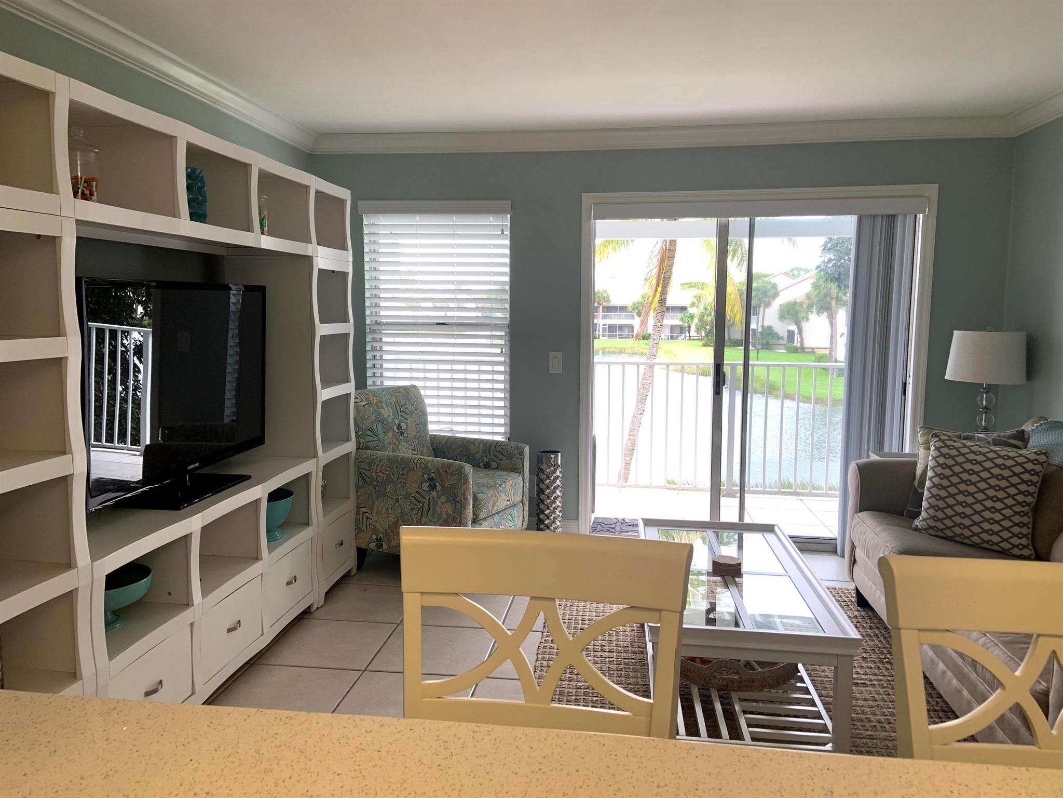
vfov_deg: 53.1
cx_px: 532
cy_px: 399
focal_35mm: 26
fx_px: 798
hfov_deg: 67.3
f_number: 1.8
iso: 25
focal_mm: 4.25
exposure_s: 1/120
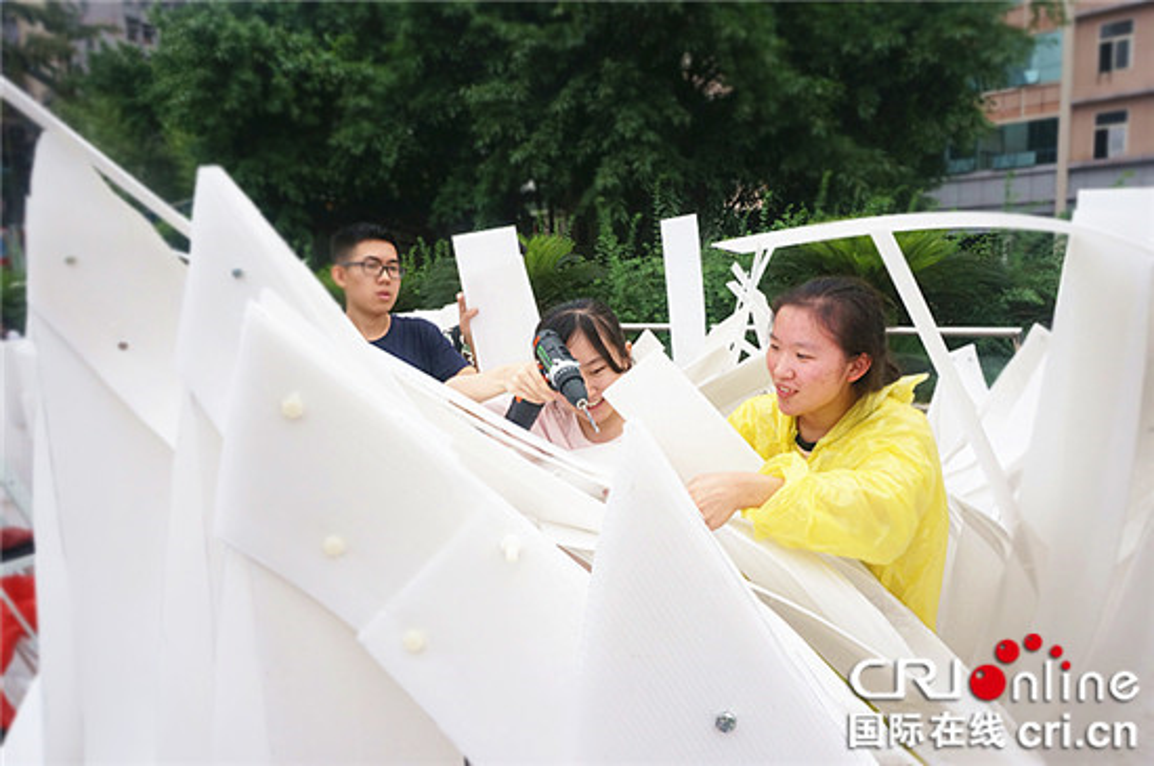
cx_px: 577
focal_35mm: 24
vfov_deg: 53.0
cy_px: 383
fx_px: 768
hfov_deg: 73.8
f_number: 11
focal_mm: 16
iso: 800
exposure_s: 1/125
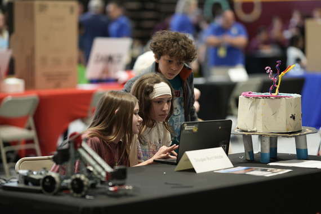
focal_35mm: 127
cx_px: 160
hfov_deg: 16.1
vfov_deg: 10.8
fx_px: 1132
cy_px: 107
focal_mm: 85
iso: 800
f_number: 1.4
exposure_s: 1/500
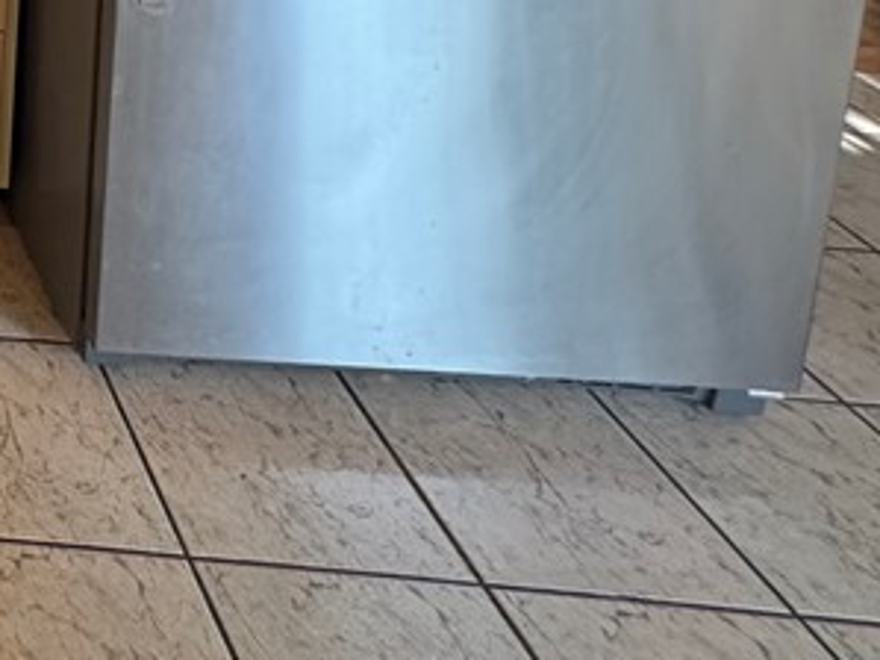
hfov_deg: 25.7
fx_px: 1220
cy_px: -424
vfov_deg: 22.4
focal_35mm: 48
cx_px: -527
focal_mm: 2.22
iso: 250
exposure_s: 1/120
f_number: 2.2
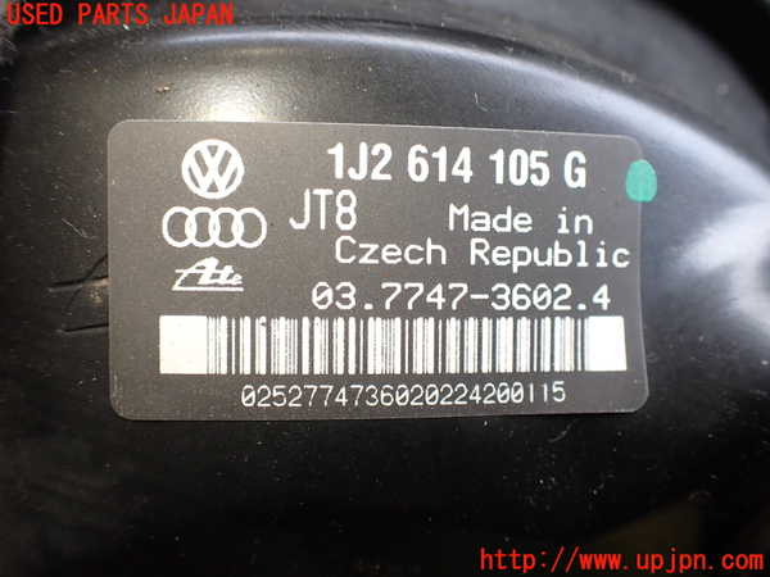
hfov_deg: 60.0
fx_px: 667
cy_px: 288
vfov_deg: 46.8
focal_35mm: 30
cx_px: 385
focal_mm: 5.4
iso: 200
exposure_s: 1/125
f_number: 2.3
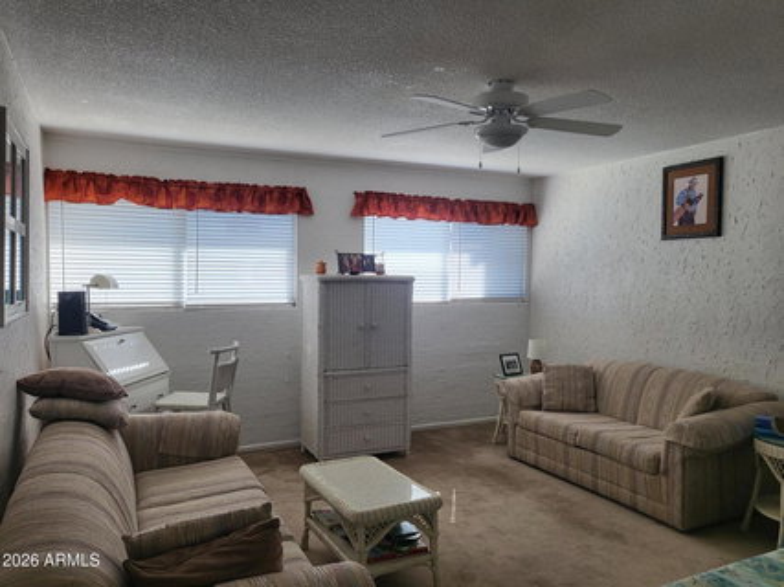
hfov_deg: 67.3
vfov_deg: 53.0
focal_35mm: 26
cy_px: 294
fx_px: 589
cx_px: 392
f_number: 1.8
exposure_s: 1/161
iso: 50
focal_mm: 4.25
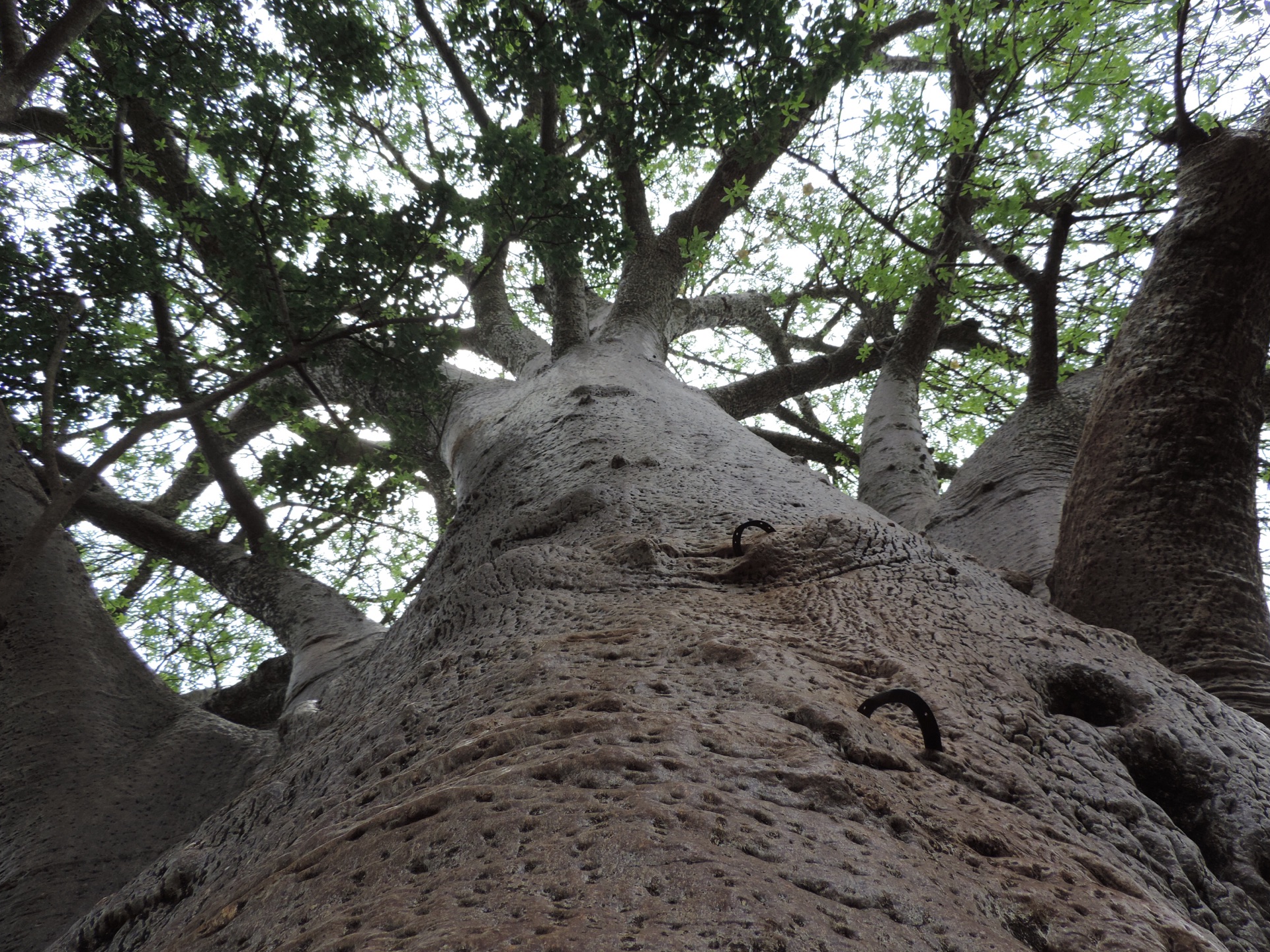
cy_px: 467
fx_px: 917
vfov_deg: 54.9
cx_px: 645
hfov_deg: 69.4
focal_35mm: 25
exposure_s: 1/400
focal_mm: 4.3
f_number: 3
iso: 80
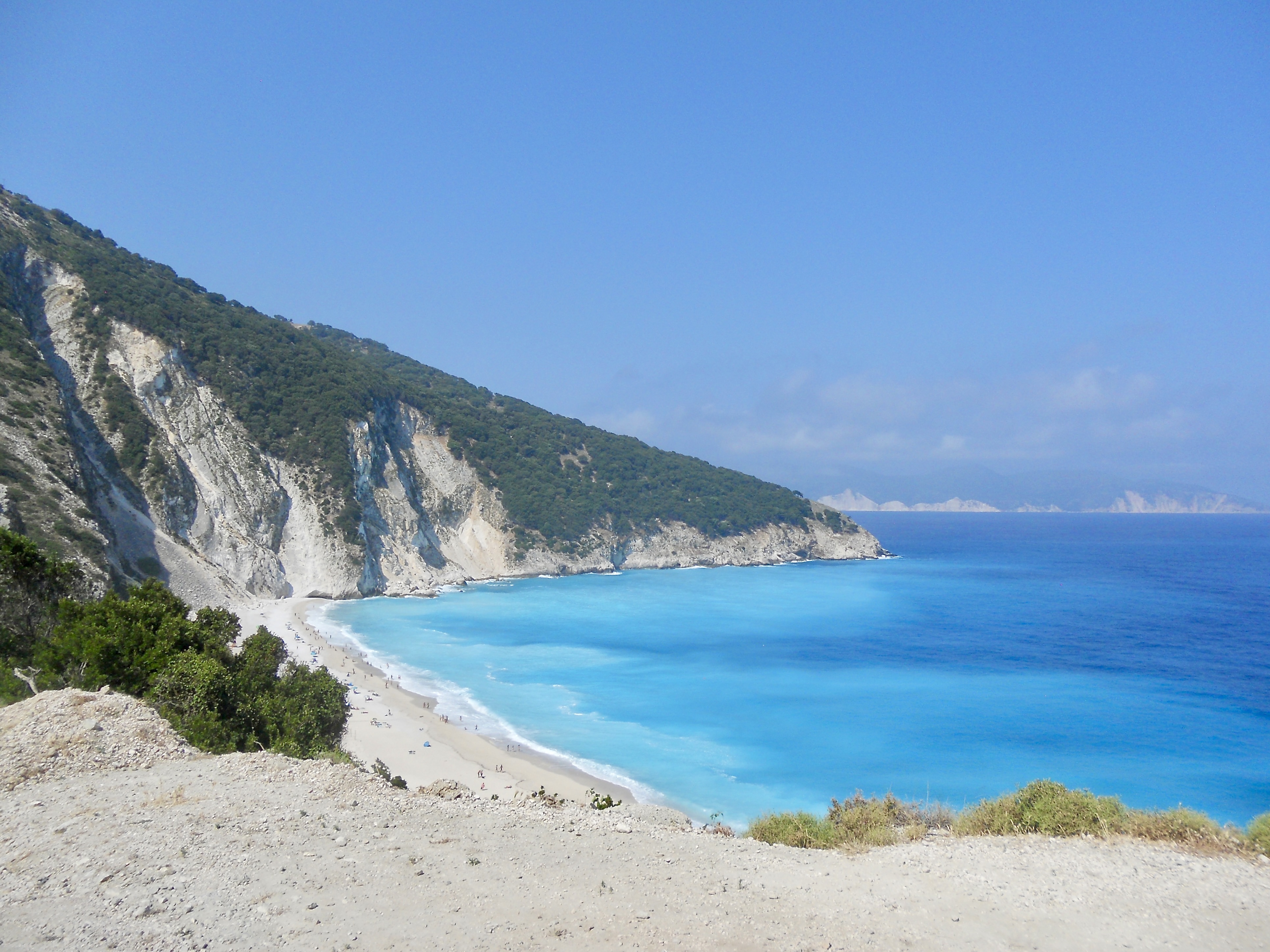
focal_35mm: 27
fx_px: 991
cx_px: 635
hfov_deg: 65.3
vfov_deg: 51.4
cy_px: 476
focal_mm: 4.9
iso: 80
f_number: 3.2
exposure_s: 1/1500
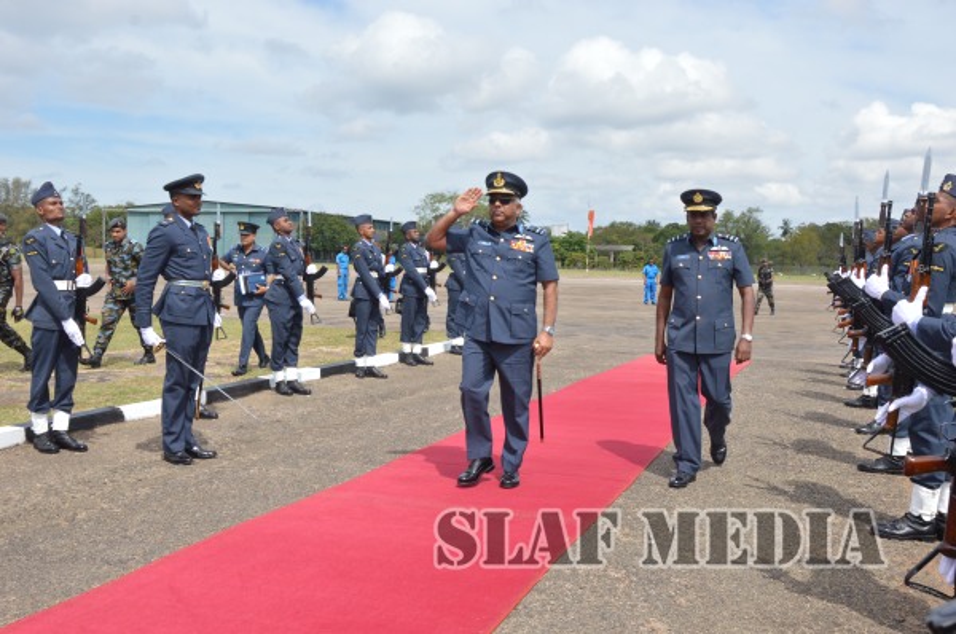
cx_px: 478
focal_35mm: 36
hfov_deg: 53.2
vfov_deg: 36.8
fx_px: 954
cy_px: 317
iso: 200
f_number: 10
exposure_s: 1/200
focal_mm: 24
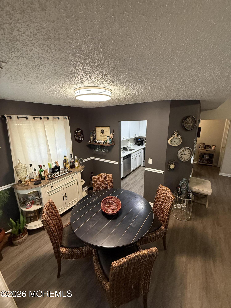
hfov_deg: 85.7
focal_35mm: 14
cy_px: 154
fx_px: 125
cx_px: 116
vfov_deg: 102.1
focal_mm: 2.22
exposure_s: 1/60
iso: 320
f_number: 2.2
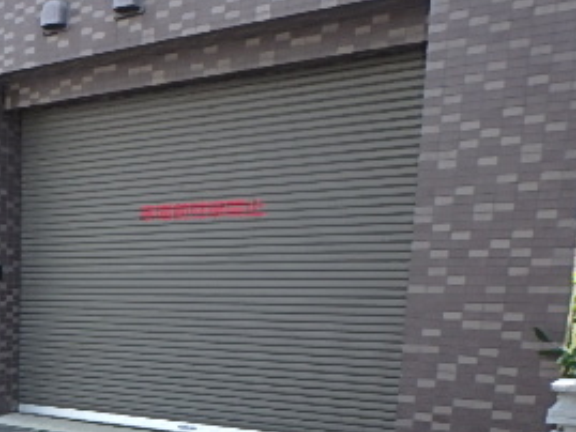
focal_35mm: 50
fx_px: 832
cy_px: 447
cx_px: -103
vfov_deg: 27.2
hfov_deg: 32.2
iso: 125
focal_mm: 3.7
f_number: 3.5
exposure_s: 1/200
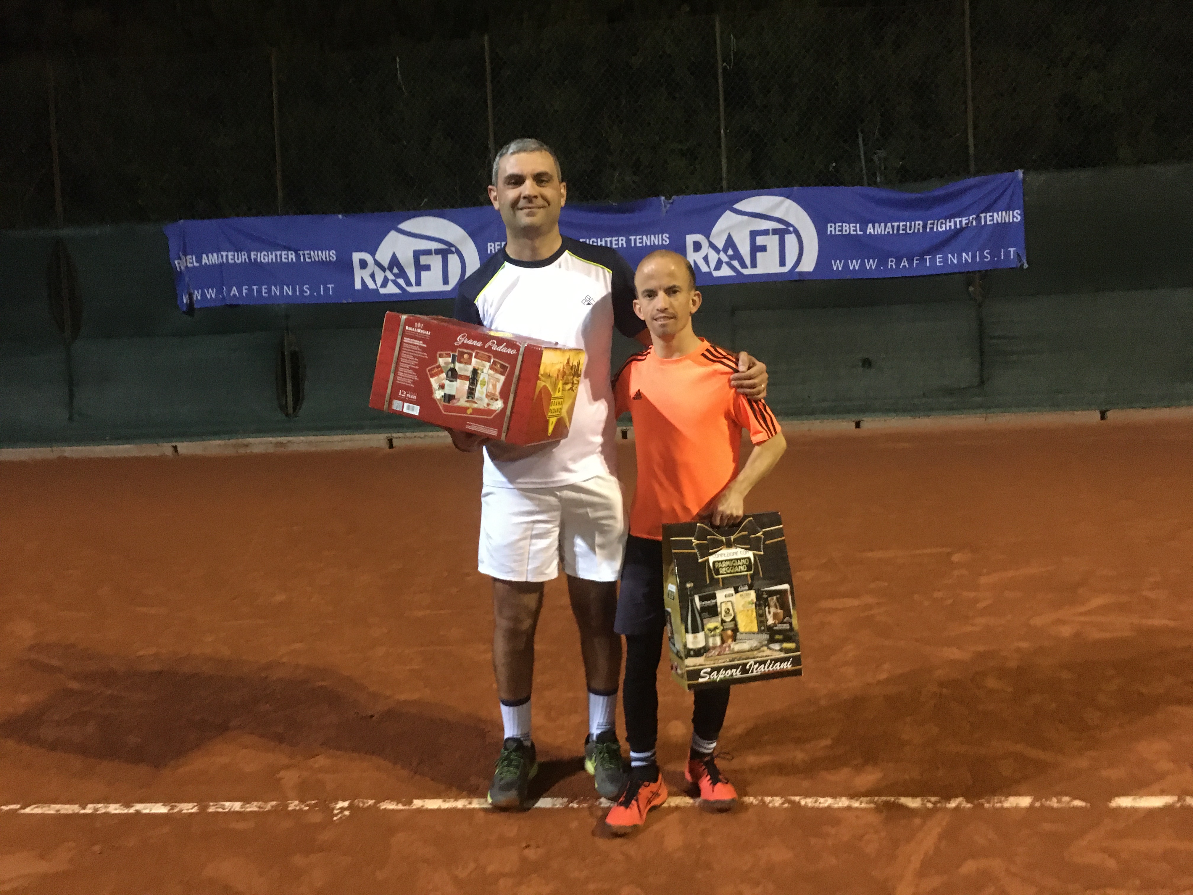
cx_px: 596
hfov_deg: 61.7
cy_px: 448
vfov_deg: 48.2
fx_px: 999
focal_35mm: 29
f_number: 2.2
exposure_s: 1/17
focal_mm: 4.15
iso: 320
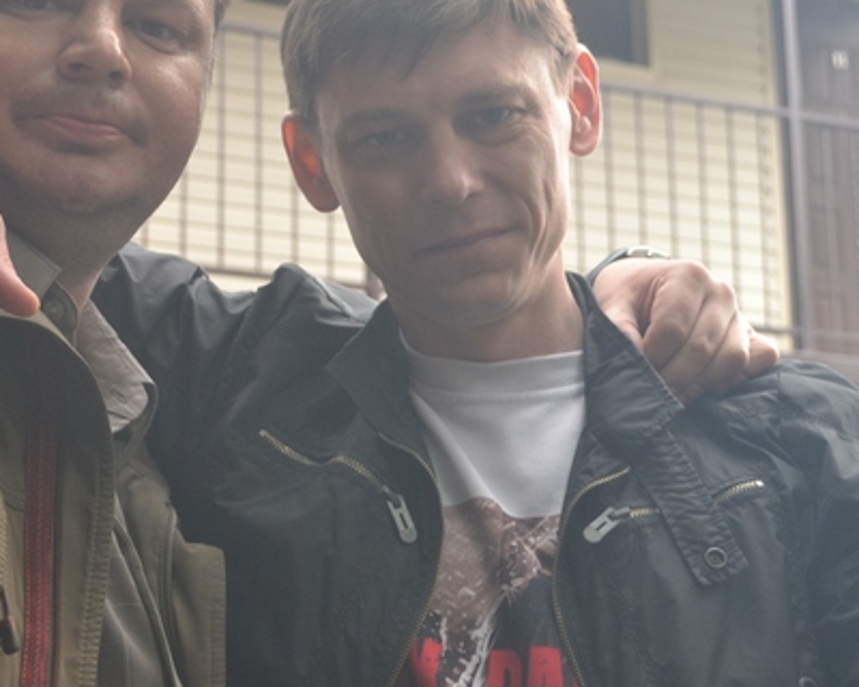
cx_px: 256
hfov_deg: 21.1
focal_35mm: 90
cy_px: 205
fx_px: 2288
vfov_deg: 17.0
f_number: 4.8
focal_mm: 32
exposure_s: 1/80
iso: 400
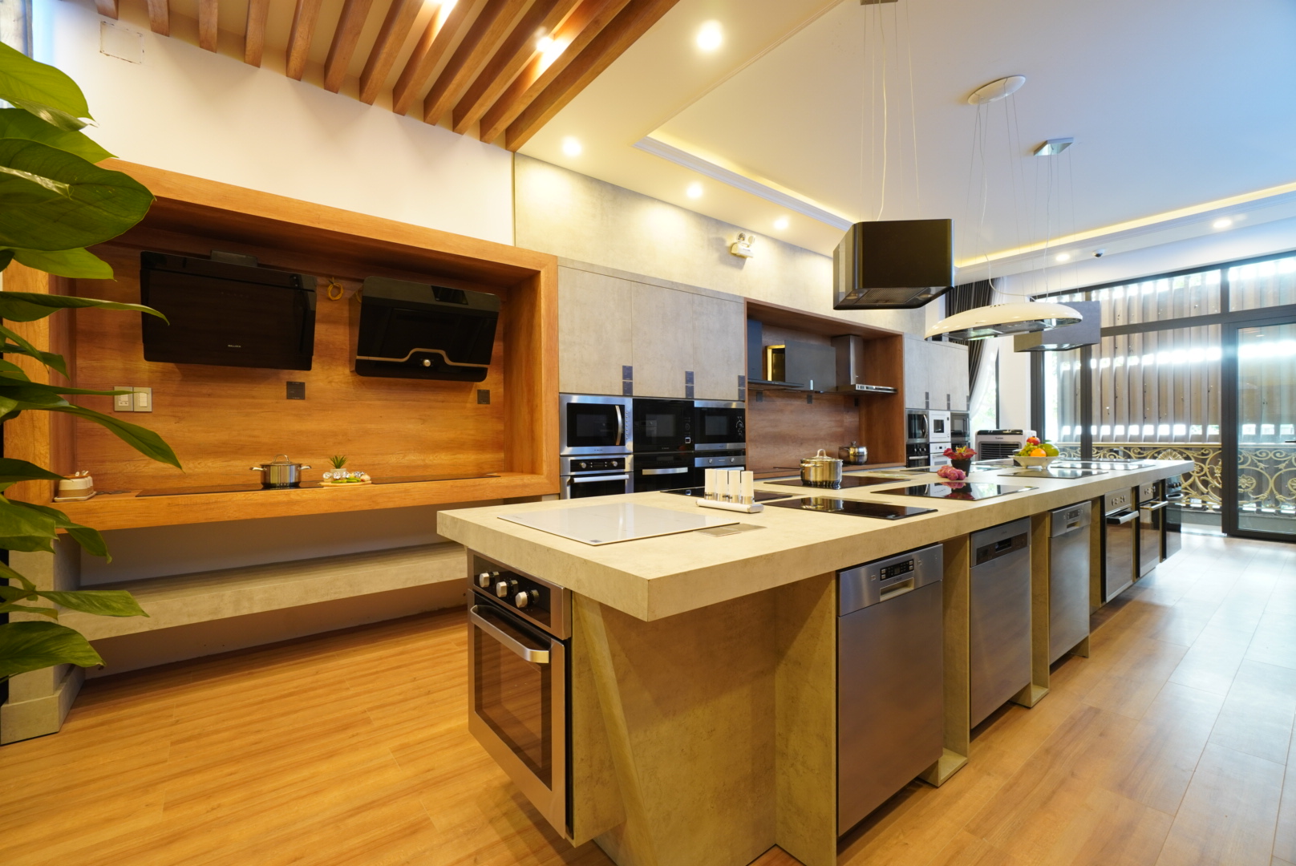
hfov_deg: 100.4
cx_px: 648
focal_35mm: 15
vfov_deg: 77.4
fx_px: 540
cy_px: 433
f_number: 7.1
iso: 320
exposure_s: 1/3
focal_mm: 10
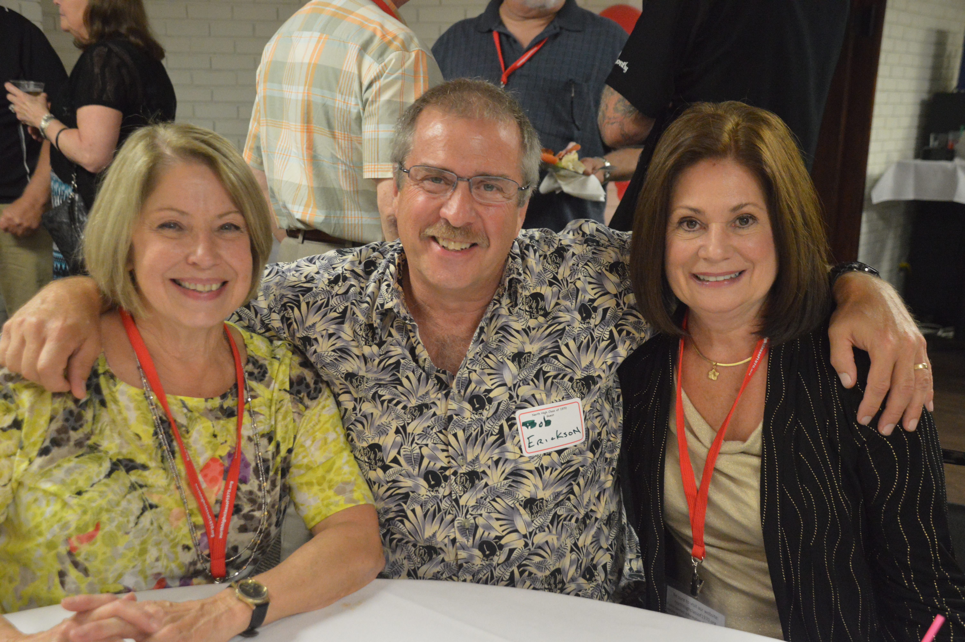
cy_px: 321
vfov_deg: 34.1
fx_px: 1044
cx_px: 482
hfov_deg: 49.6
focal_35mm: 39
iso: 3200
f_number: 3.8
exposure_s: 1/40
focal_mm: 26
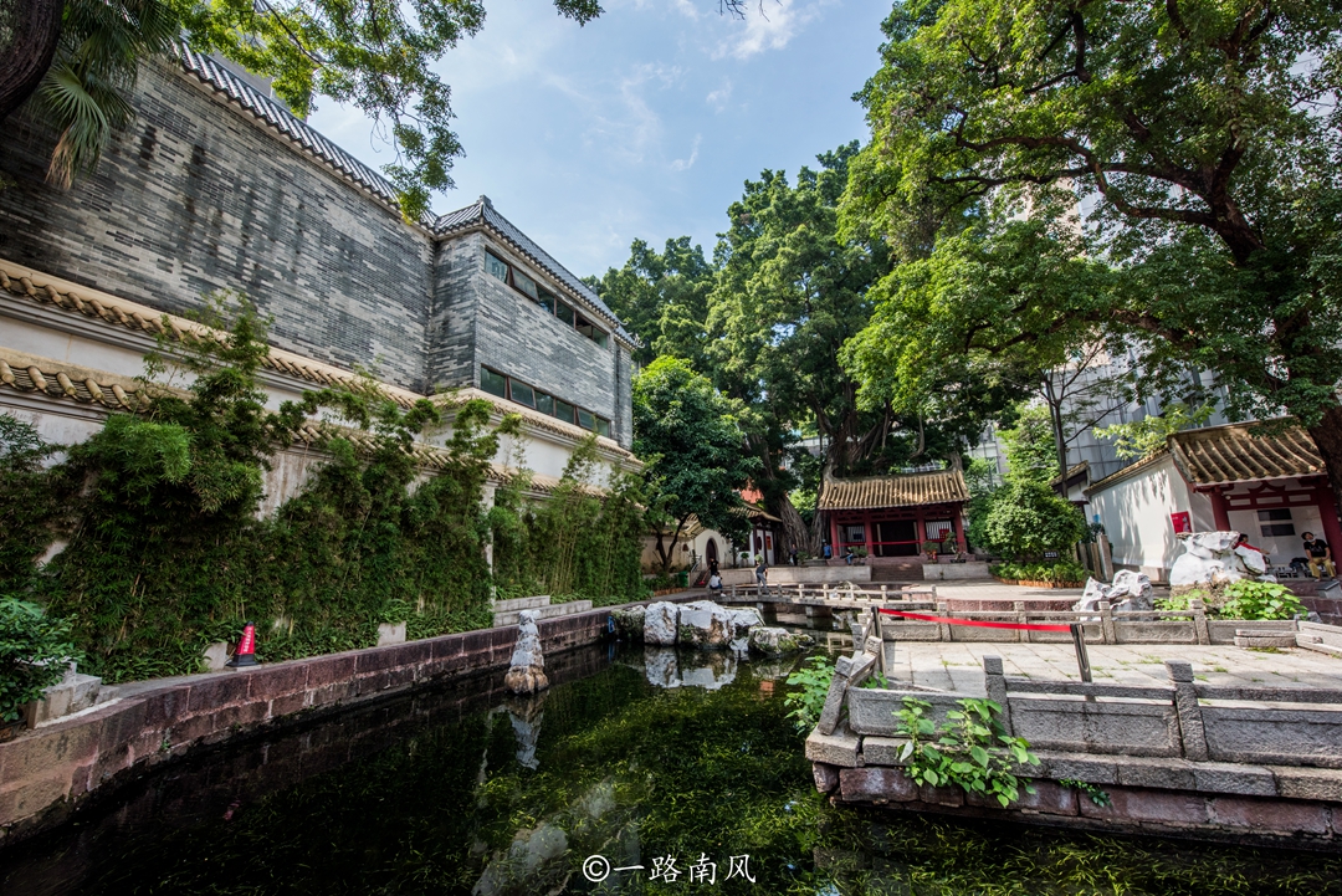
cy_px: 448
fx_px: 559
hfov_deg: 100.4
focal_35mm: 15
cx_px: 671
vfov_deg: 77.4
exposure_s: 1/100
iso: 200
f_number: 13
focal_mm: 15
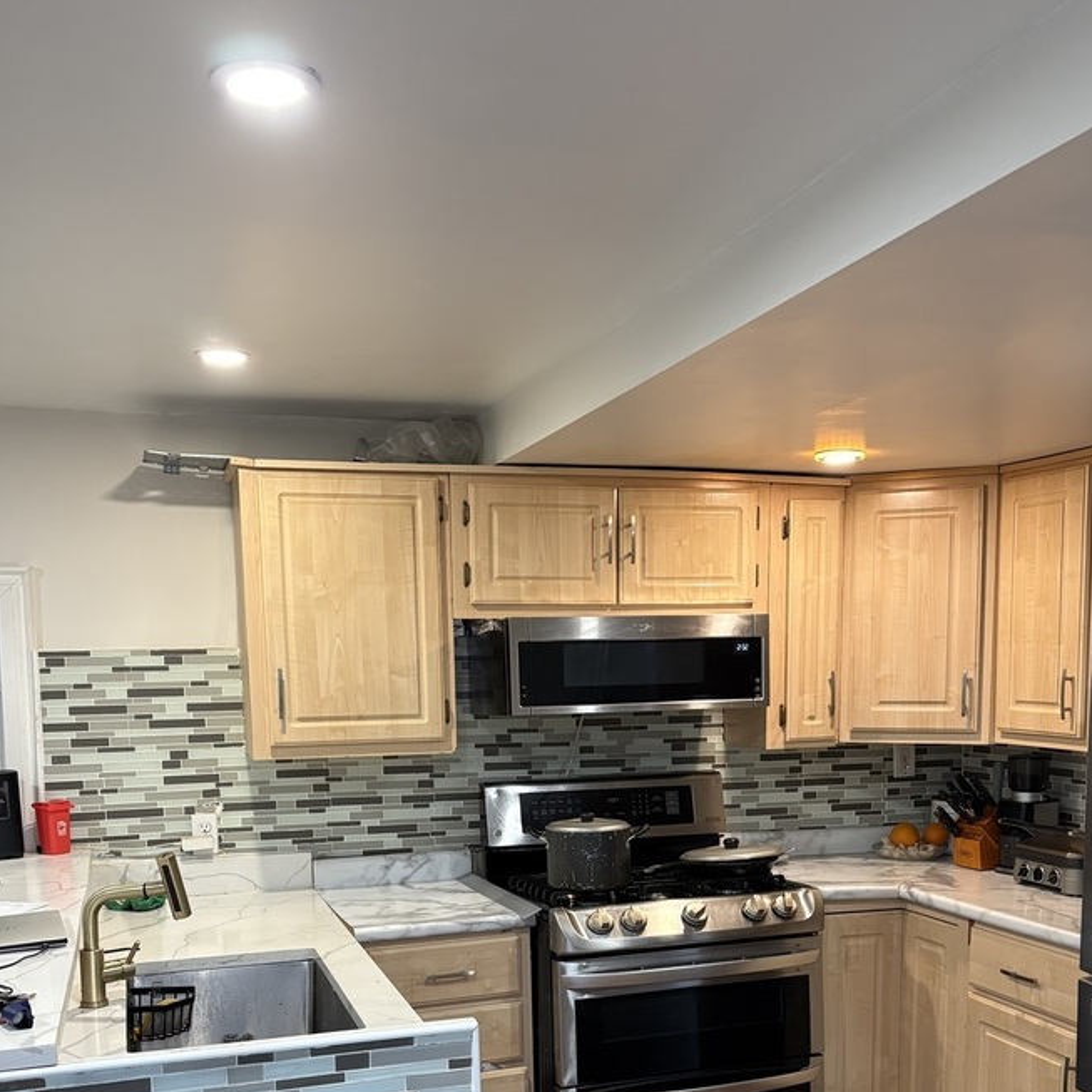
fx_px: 1356
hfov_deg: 43.8
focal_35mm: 38
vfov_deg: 42.6
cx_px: 567
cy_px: 808
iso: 200
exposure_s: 1/59
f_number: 1.6
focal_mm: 5.96
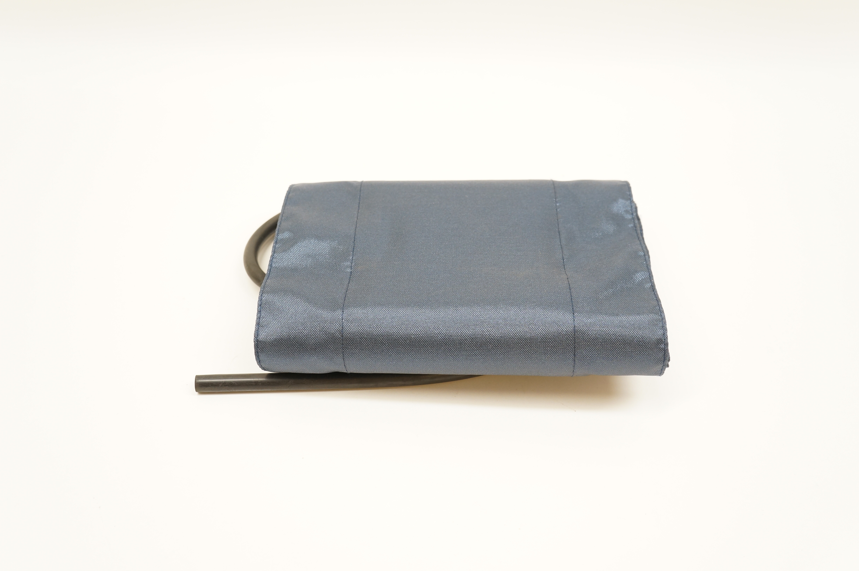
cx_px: 430
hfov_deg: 57.3
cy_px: 286
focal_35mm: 33
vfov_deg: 39.9
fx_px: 787
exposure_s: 1/40
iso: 400
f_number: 5.6
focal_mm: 22
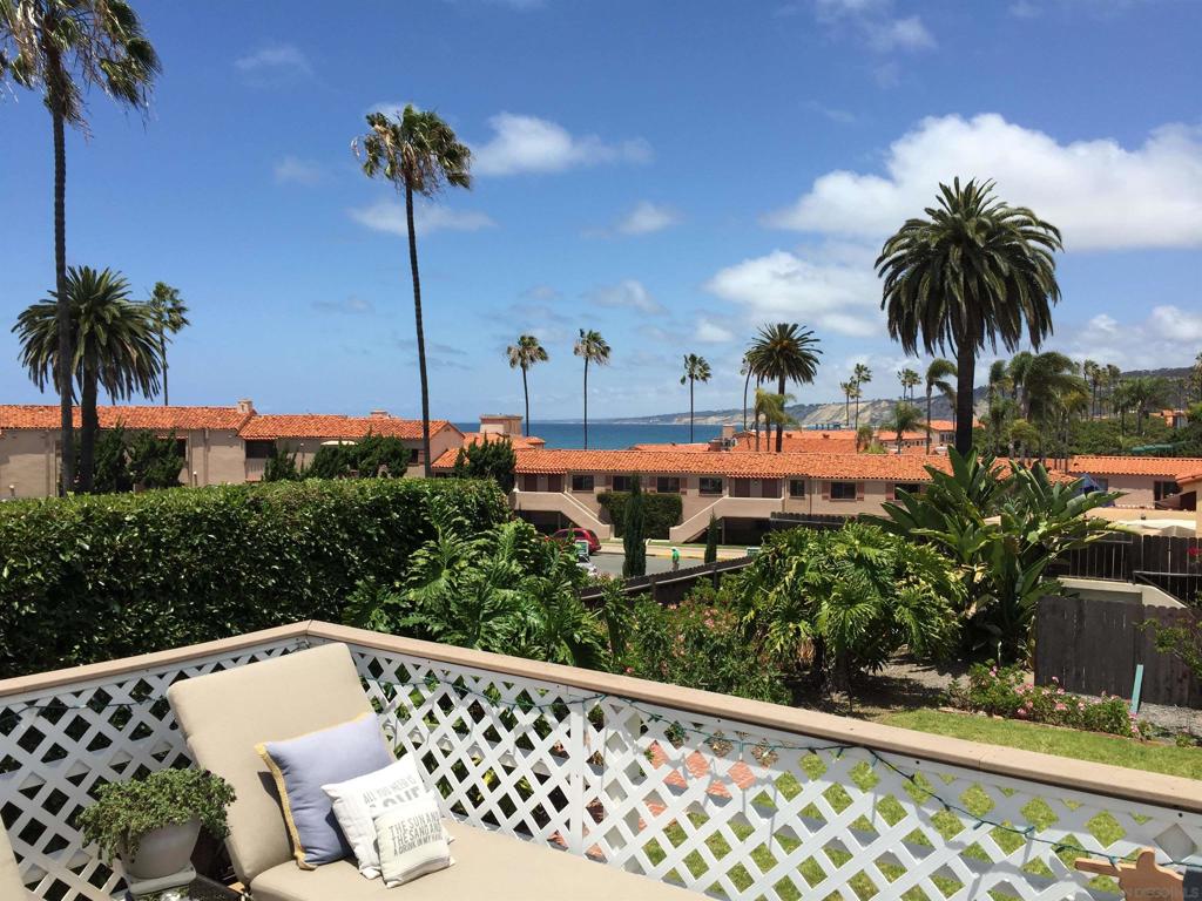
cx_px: 601
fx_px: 1007
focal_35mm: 29
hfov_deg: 61.7
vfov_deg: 48.2
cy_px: 450
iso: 32
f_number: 2.2
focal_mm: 4.15
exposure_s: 1/2326
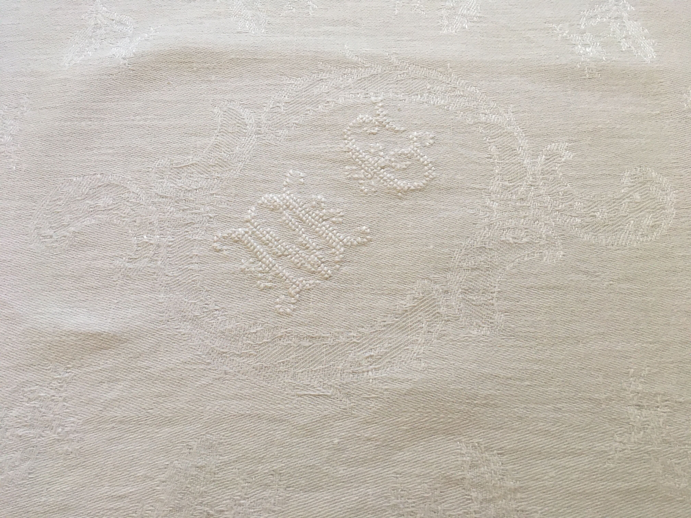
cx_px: 346
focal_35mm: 29
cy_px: 259
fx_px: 579
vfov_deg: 48.2
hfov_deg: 61.7
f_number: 2.2
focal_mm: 4.15
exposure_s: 1/33
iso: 80
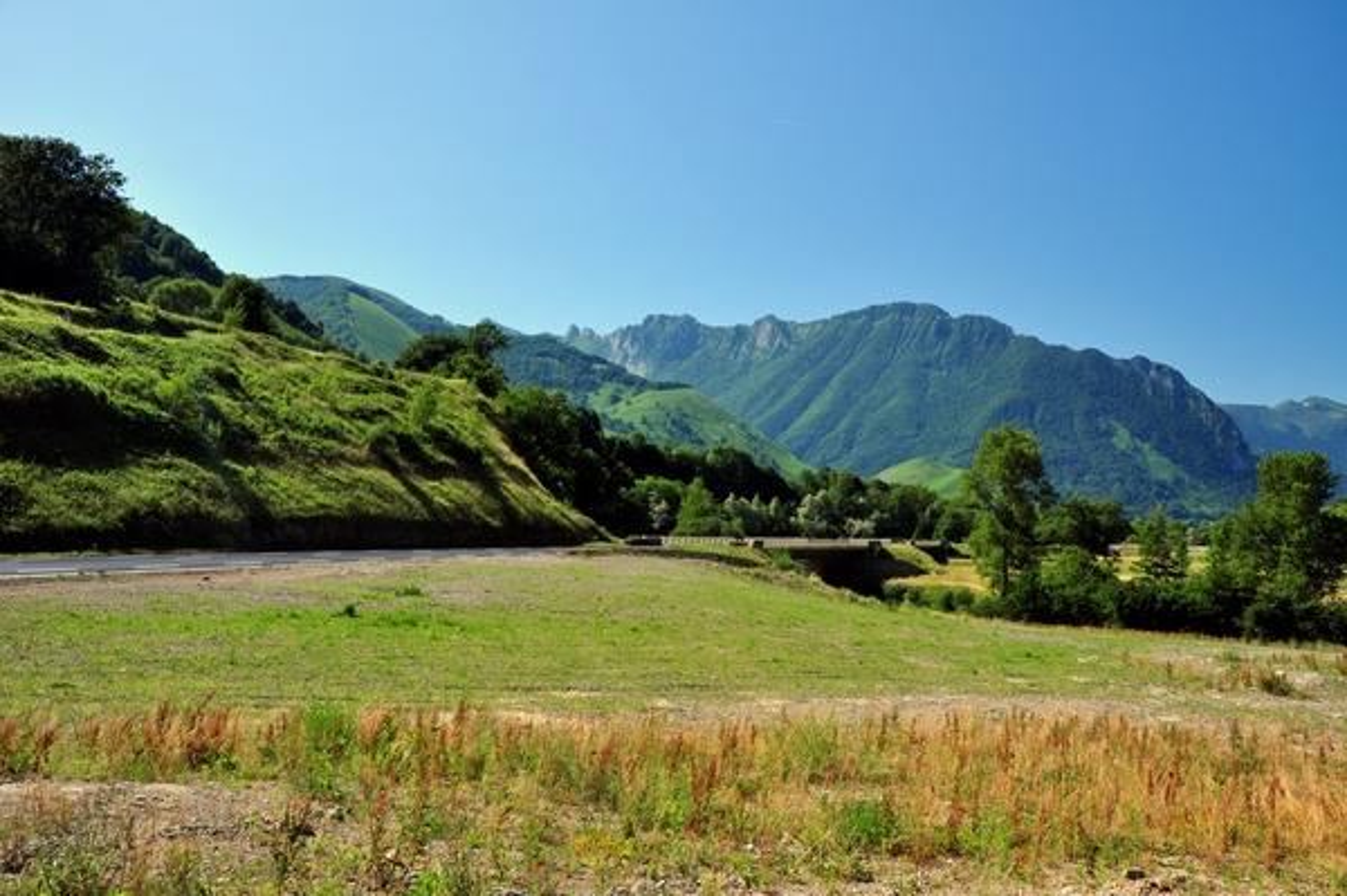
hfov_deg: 67.4
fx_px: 1009
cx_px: 674
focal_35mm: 27
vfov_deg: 47.9
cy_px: 448
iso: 200
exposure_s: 1/125
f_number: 10
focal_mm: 18
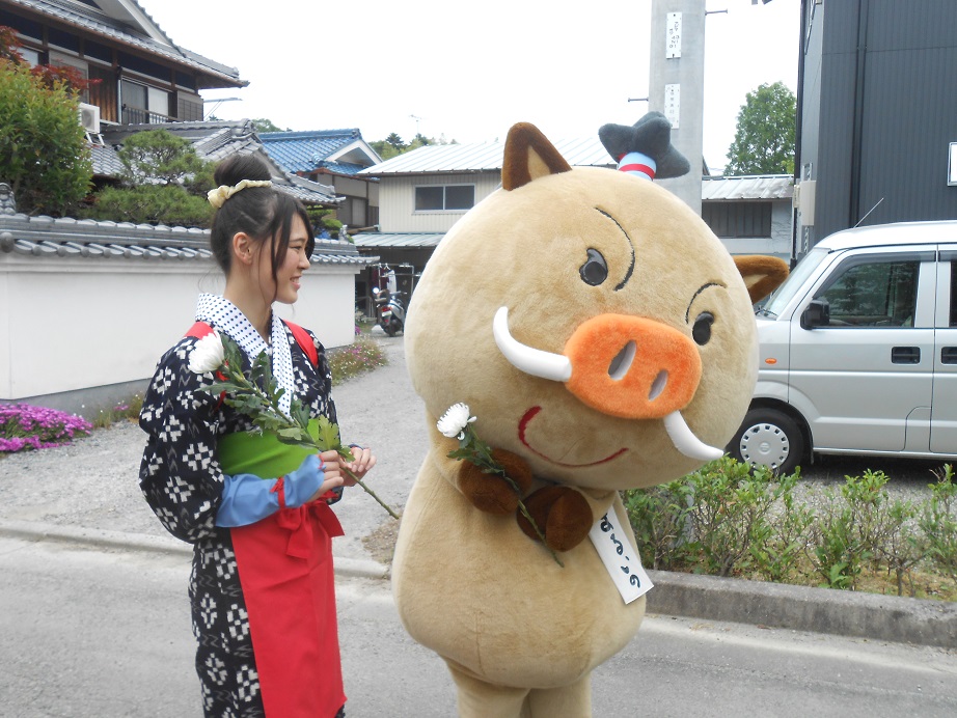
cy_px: 359
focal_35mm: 34
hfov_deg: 53.9
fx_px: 940
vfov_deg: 41.8
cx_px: 478
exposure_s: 1/250
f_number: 3.9
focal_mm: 6
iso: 125
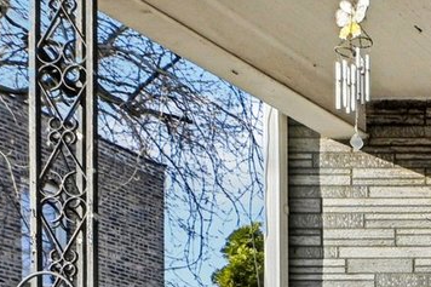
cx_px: 774
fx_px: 874
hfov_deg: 20.1
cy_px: 110
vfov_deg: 18.6
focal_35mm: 73
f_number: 13
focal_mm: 16
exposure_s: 1/250
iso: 400
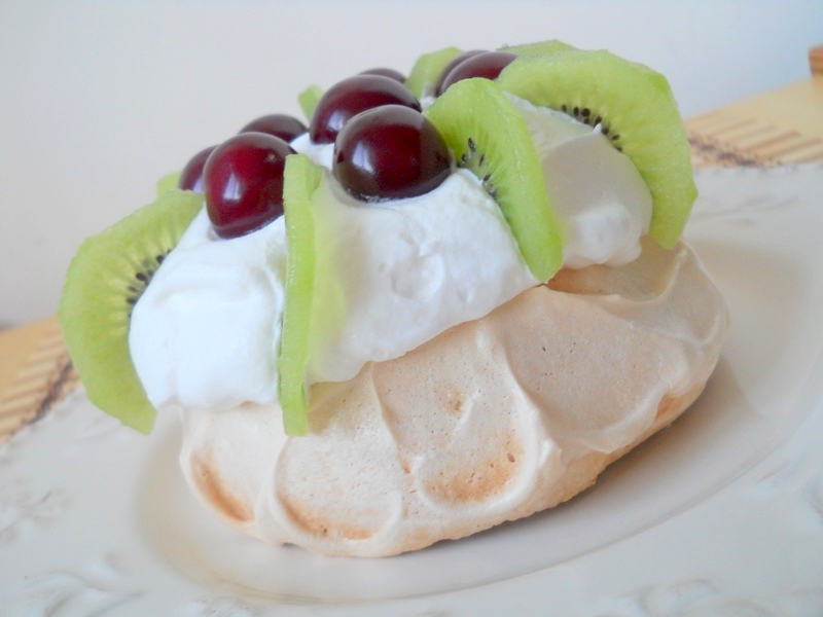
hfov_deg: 45.8
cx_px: 412
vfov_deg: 35.1
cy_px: 308
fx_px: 975
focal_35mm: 41
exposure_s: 1/30
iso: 125
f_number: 3.1
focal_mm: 6.72
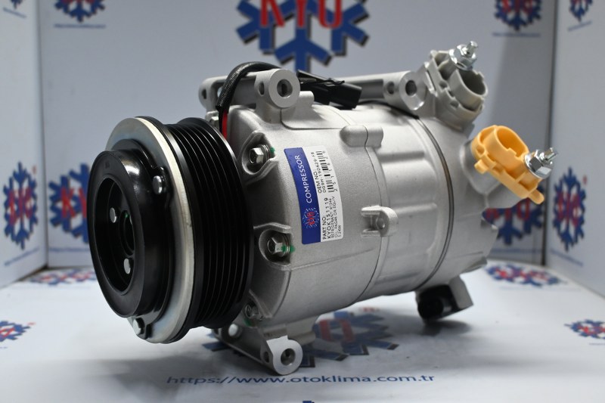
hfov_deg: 51.3
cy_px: 202
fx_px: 630
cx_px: 302
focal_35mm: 38
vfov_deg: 35.5
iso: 1250
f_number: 4.2
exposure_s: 1/125
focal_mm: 25
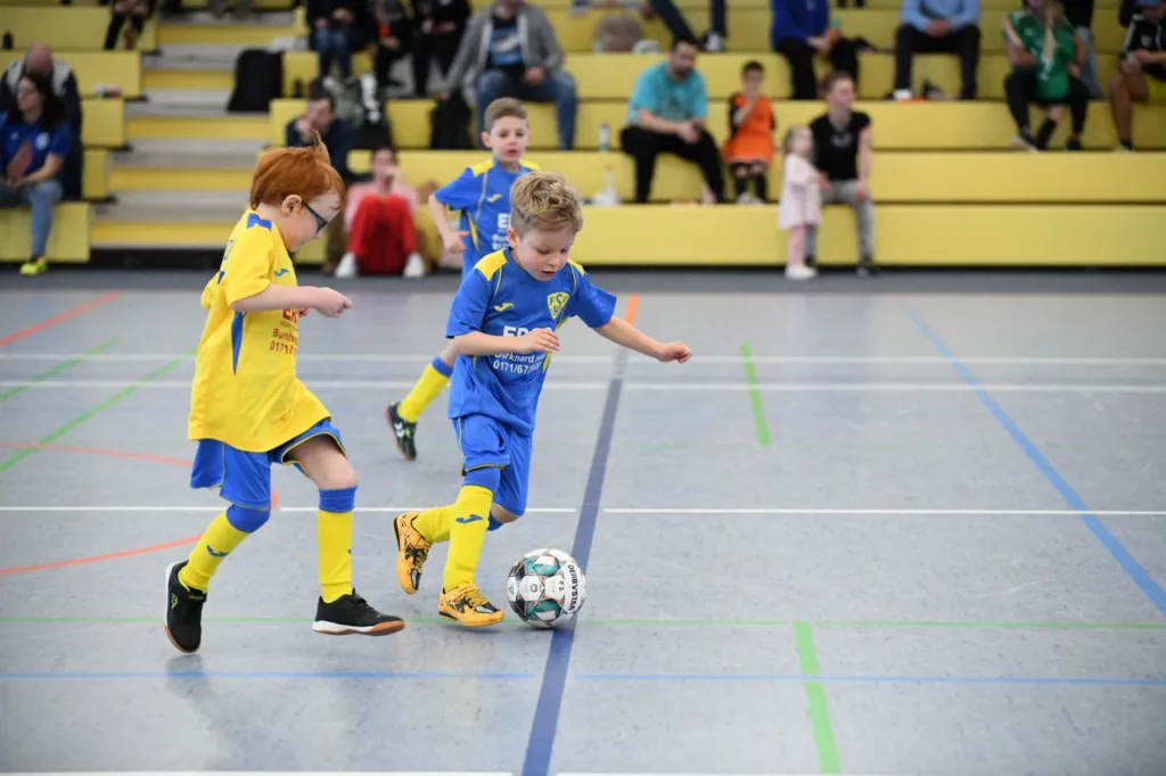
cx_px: 583
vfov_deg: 12.4
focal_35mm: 110
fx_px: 3561
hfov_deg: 18.6
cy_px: 388
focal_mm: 110
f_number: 2.8
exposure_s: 1/1250
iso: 8000
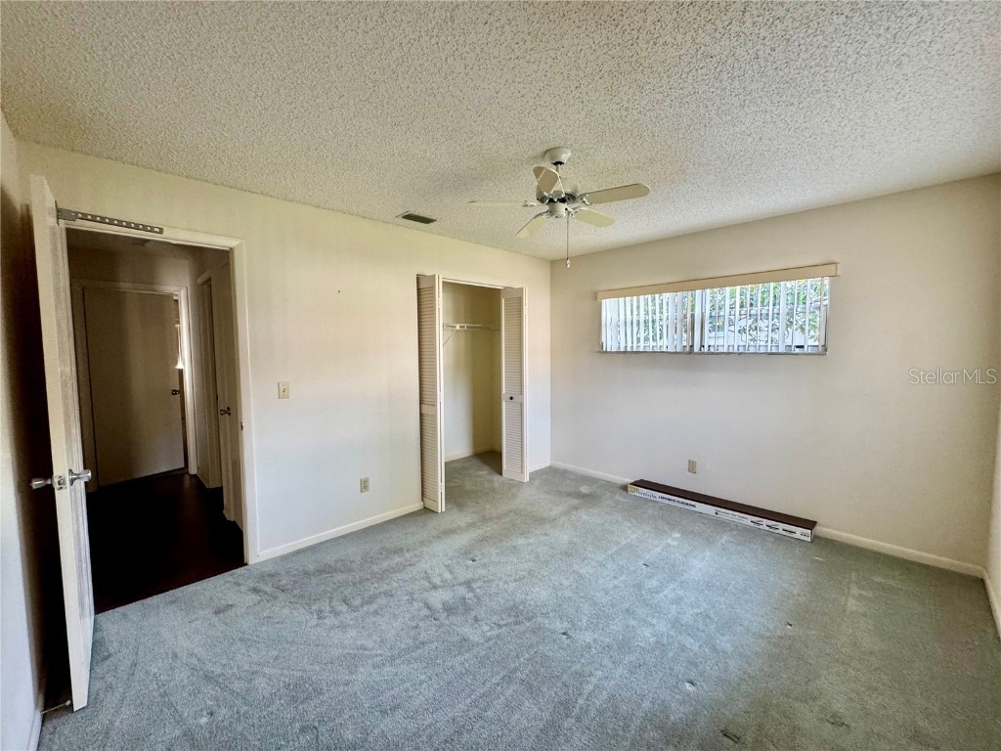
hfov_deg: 102.1
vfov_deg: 85.7
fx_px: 405
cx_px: 500
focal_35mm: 14
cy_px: 376
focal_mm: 2.22
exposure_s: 1/99
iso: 250
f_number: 2.2
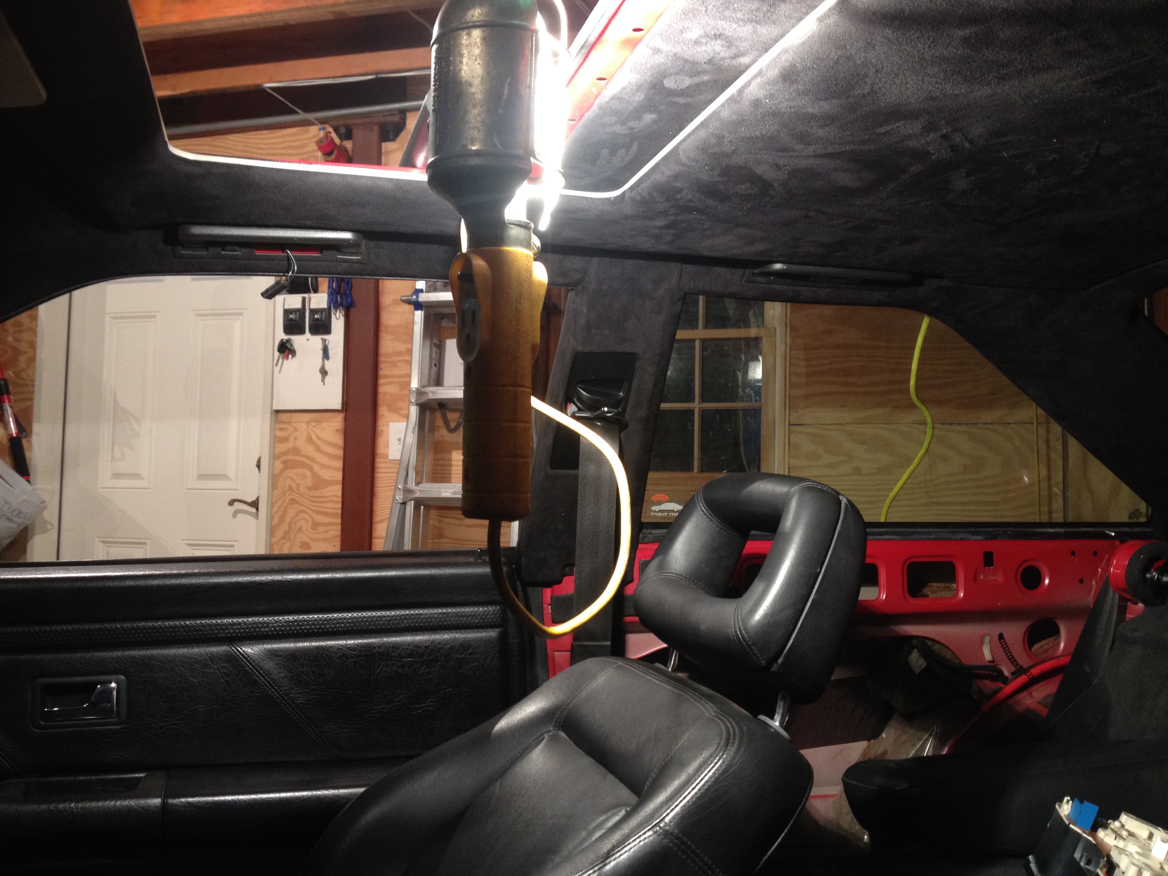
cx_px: 584
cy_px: 438
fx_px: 1181
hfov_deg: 52.6
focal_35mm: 35
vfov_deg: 40.7
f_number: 2.4
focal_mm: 4.28
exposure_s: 1/20
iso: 160
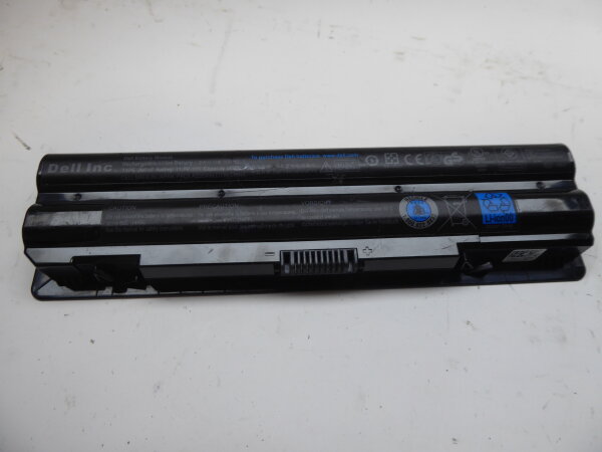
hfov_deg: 69.4
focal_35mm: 25
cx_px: 301
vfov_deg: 54.9
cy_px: 226
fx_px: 435
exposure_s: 1/80
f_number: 3.3
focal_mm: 4.3
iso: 80
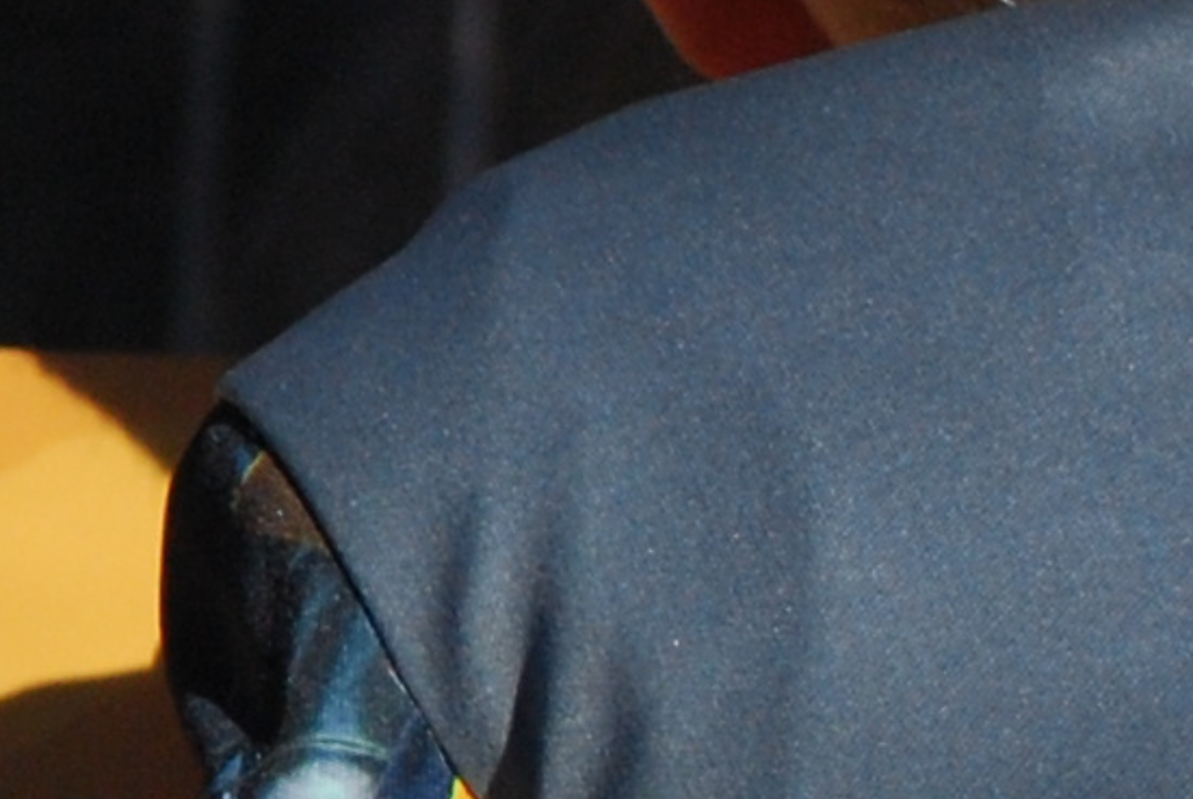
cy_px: 63
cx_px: -1966
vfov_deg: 2.4
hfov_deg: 3.5
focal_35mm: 580
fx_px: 19230
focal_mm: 55
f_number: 5.6
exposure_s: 1/1600
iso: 400
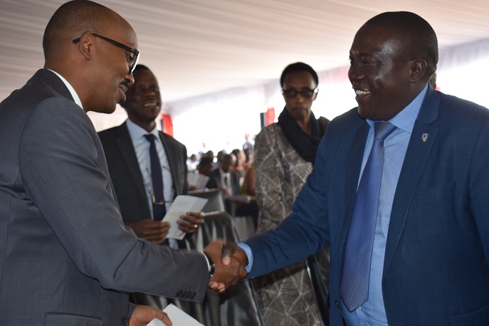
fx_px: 747
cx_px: 245
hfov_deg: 36.2
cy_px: 165
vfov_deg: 24.6
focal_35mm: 55
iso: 800
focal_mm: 36
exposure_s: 1/125
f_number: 5.6
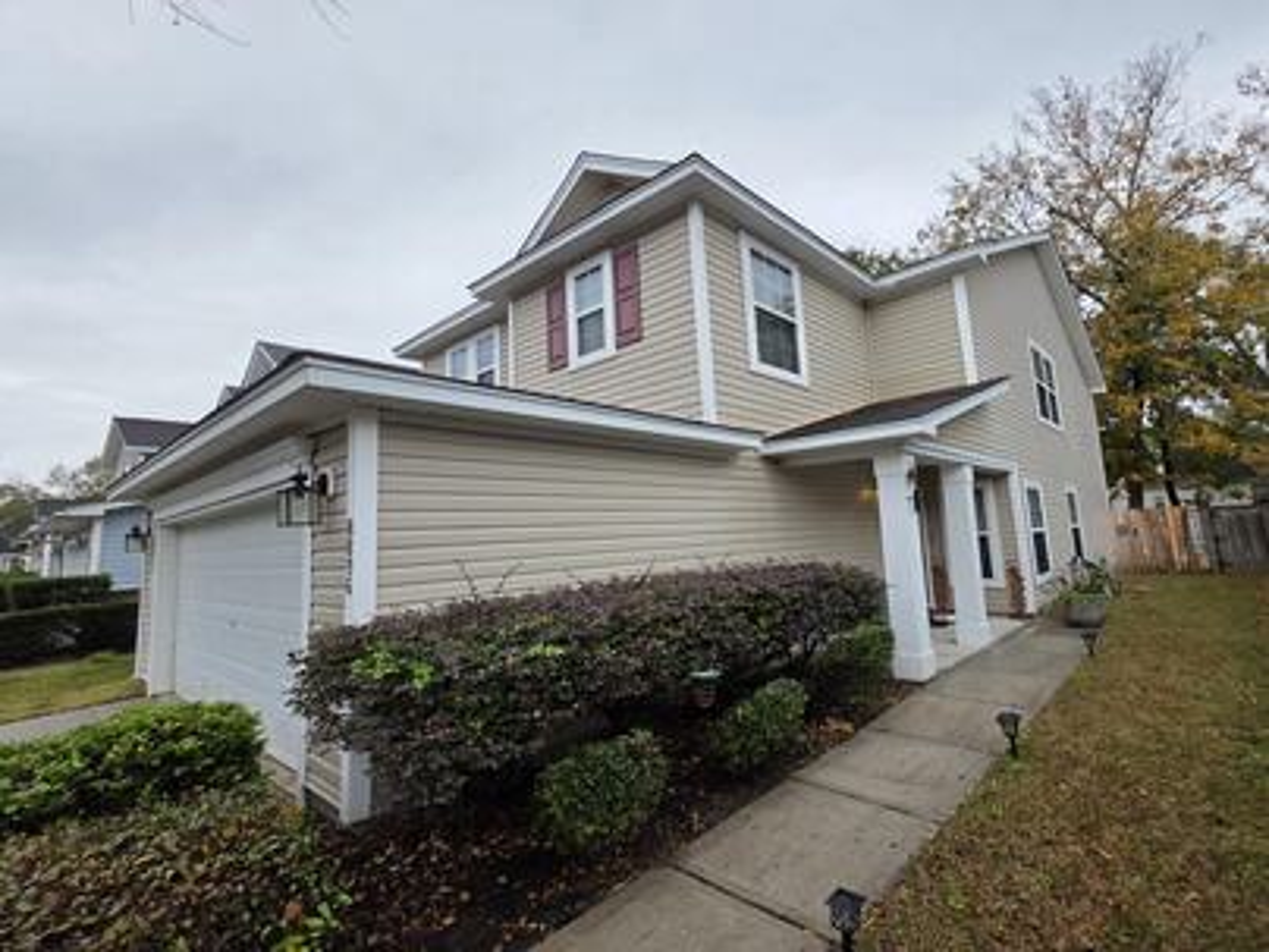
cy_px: 476
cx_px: 634
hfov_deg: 106.2
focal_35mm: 13
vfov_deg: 89.9
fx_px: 477
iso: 40
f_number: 1.9
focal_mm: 2.2
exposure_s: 1/833
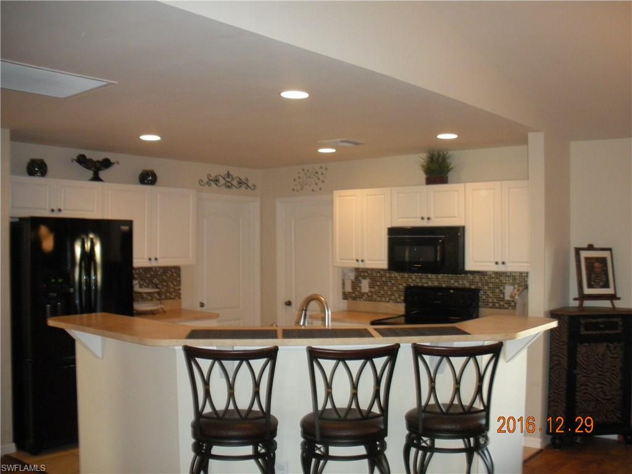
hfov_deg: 52.6
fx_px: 639
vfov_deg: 40.7
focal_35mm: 35
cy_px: 237
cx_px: 316
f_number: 3.5
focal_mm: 6.3
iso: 400
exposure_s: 1/30
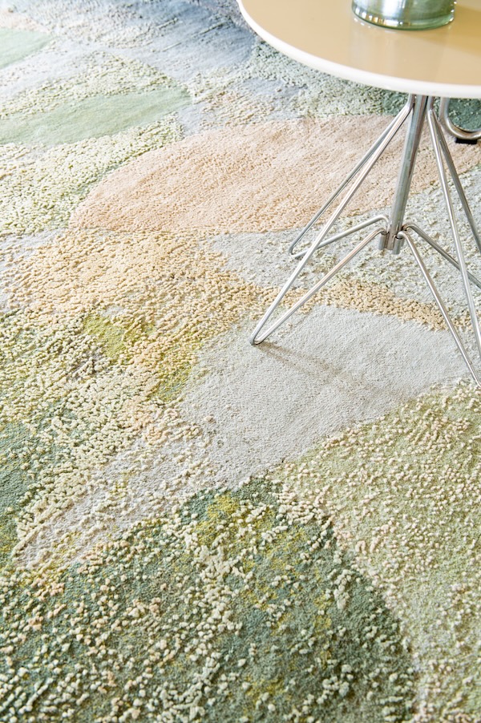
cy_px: 362
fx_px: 763
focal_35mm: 38
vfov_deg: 50.7
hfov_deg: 35.0
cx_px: 240
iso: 160
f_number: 6.3
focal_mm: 38
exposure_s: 2.5
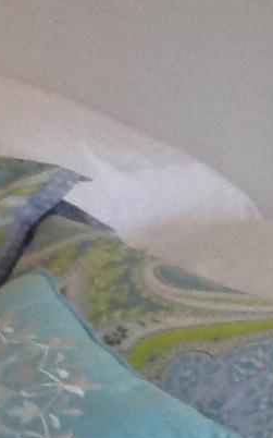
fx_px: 2847
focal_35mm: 239
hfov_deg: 4.8
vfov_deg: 8.7
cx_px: -934
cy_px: -28
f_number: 2.4
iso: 160
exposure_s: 1/15
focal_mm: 4.28
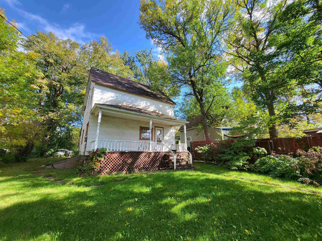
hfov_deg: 106.2
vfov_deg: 89.9
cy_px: 120
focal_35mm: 13
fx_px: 121
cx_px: 161
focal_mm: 1.74
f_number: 2.2
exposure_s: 1/291
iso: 32
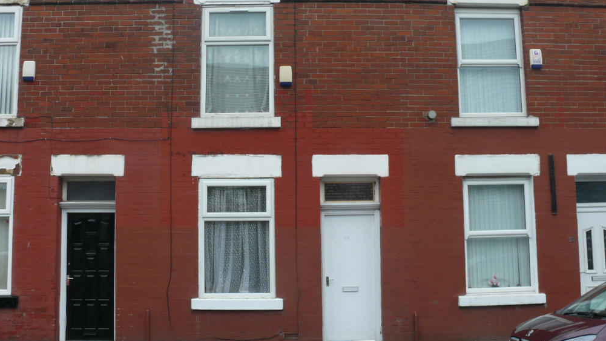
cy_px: 151
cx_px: 303
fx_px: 627
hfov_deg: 51.6
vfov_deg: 30.4
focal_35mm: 39
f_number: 5
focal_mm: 7.4
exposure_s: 1/200
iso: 100
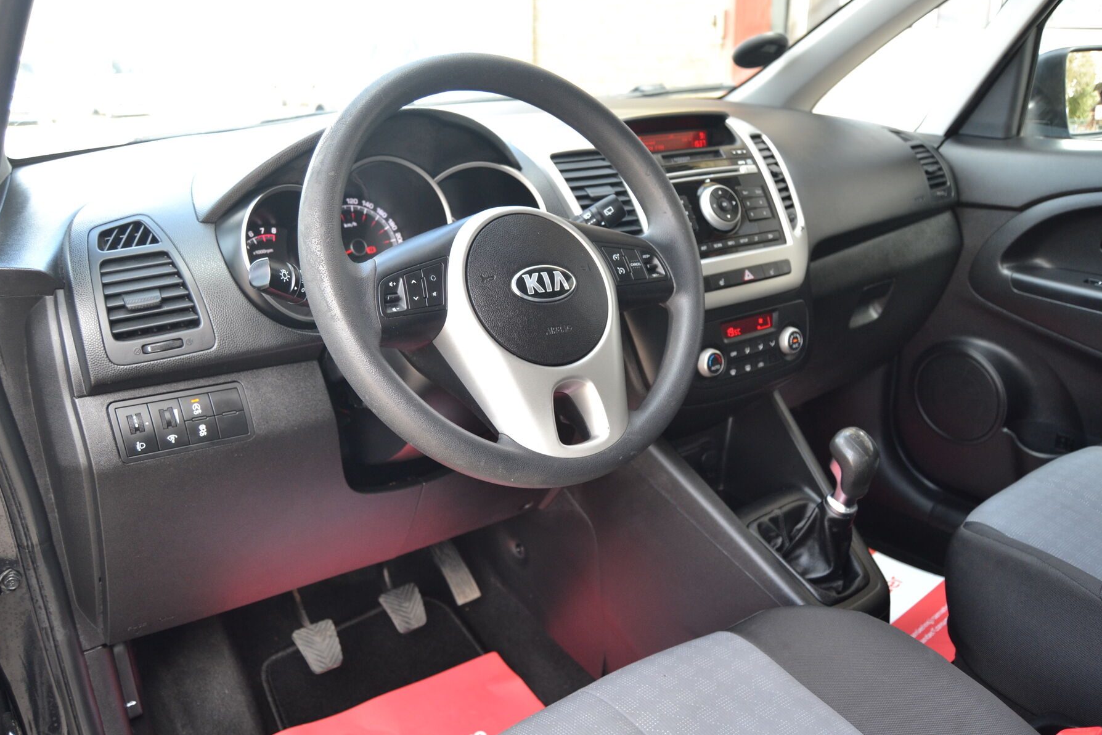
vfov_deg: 45.0
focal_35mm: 29
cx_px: 557
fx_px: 888
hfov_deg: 63.7
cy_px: 379
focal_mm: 18
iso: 400
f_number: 4.5
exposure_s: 1/80
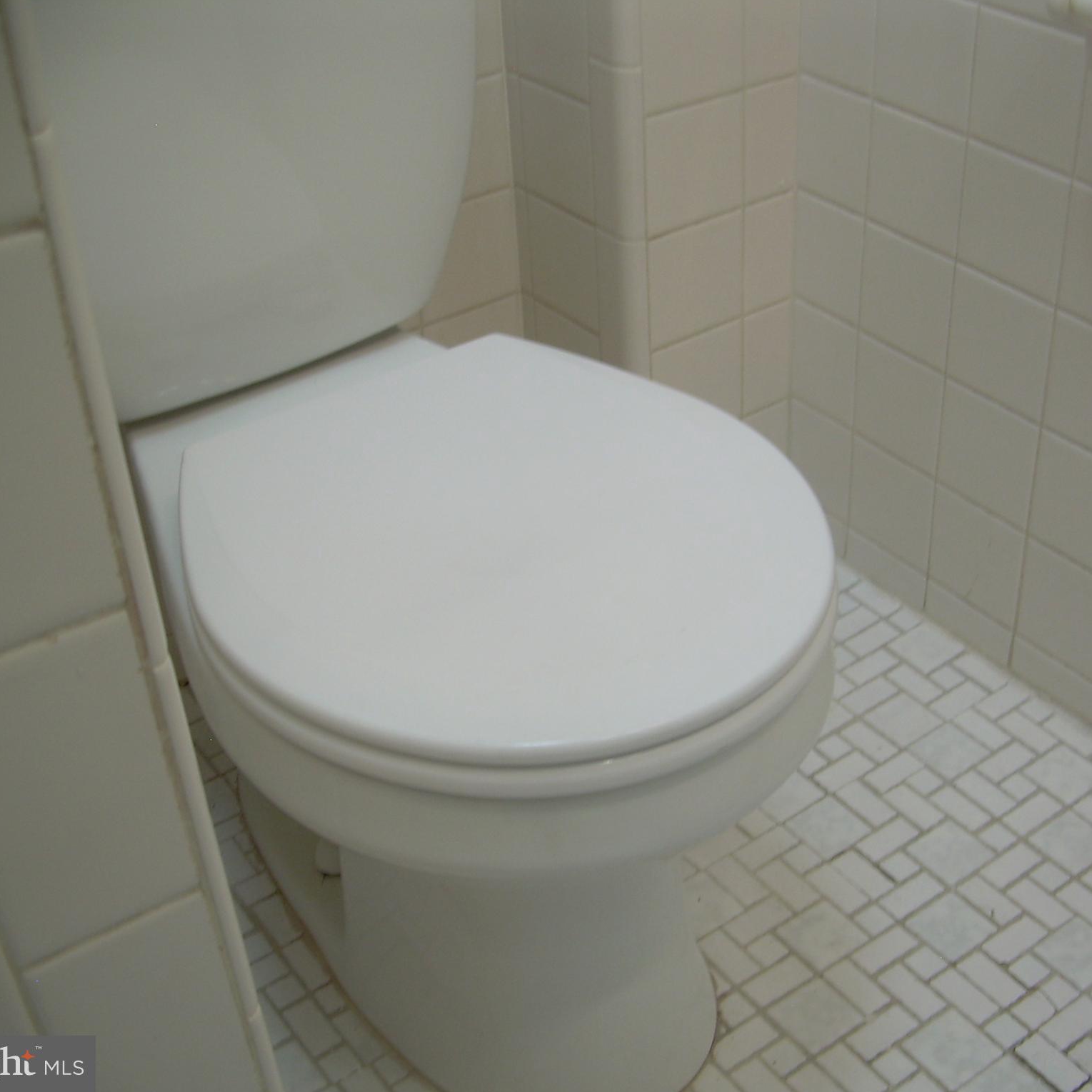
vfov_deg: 37.6
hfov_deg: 37.4
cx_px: 648
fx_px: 1606
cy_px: 546
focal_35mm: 45
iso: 50
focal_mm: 6.3
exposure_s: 1/42.4
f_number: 2.8
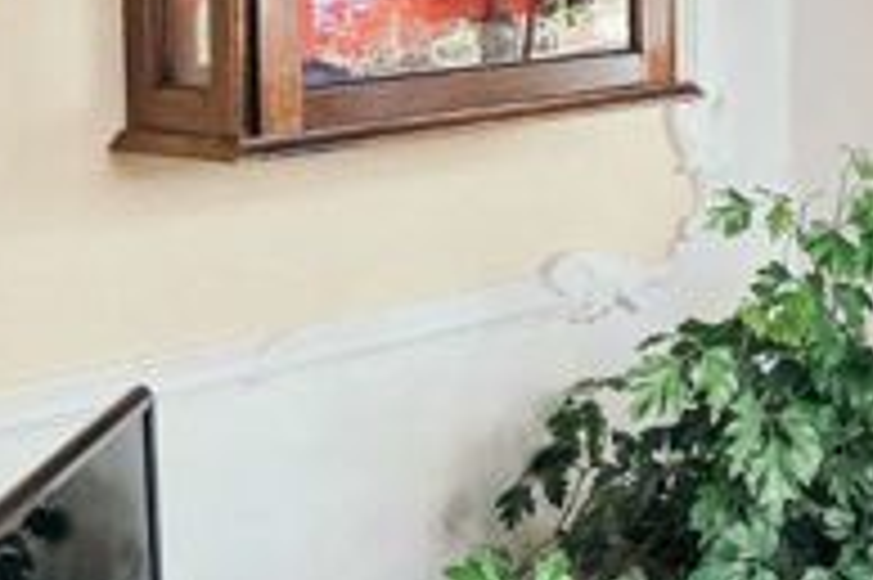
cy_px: -144
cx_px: 1532
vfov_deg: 15.1
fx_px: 2108
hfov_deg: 18.6
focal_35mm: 87
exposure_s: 1/100
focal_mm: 6.3
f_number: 1.7
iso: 125
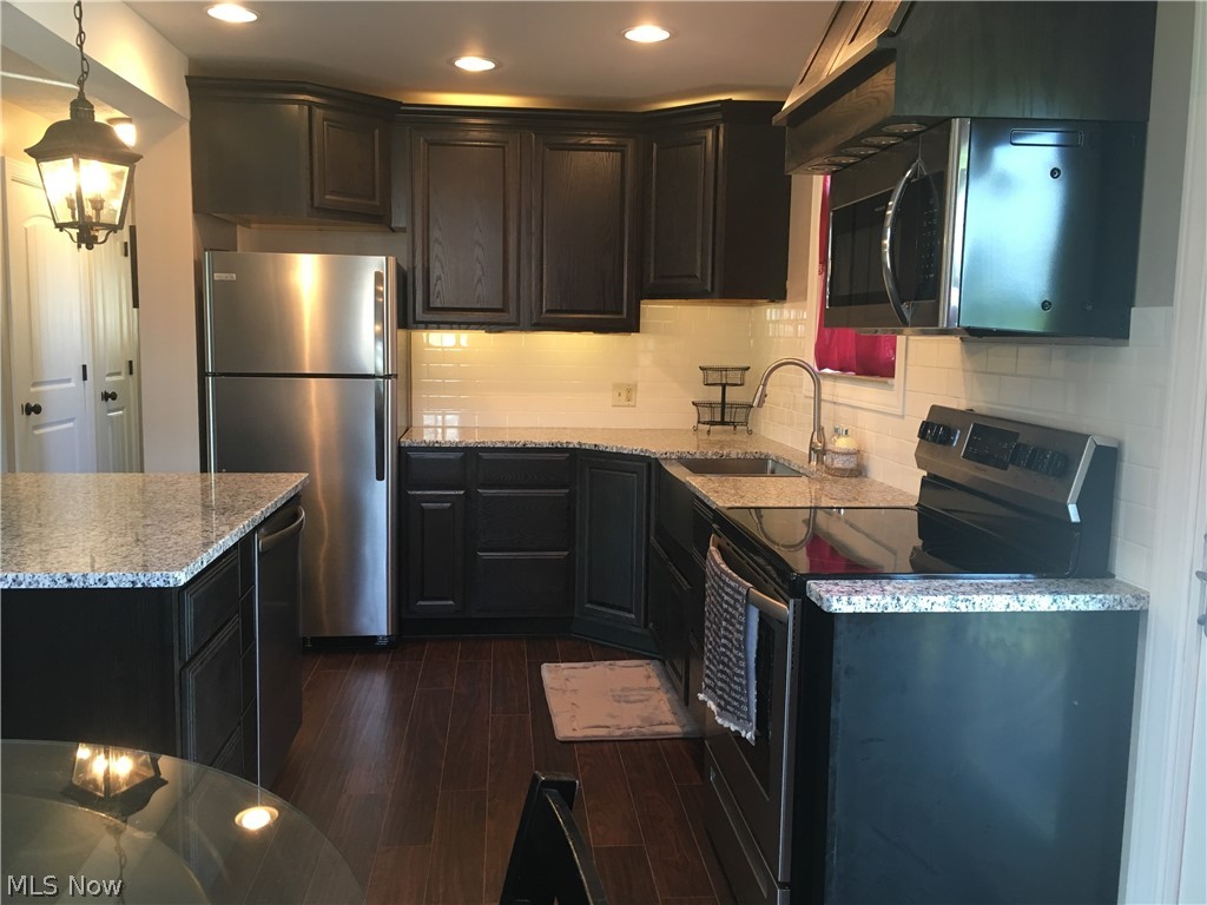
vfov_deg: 48.2
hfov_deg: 61.7
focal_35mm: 29
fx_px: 1011
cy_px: 452
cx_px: 604
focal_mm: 4.15
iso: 80
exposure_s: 1/30
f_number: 2.2
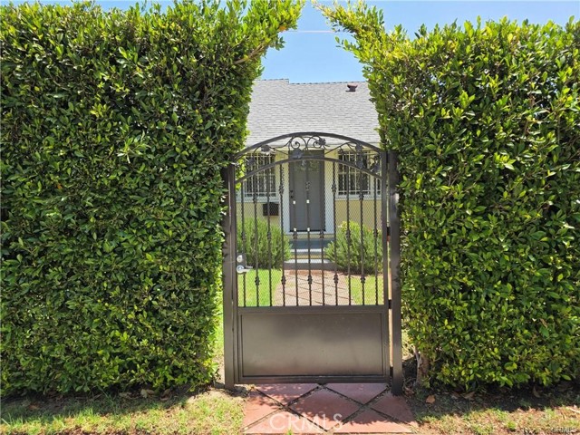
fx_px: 385
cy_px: 218
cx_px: 290
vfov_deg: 58.9
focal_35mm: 23
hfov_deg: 73.9
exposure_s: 1/1989
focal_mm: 6.3
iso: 80
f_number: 1.7
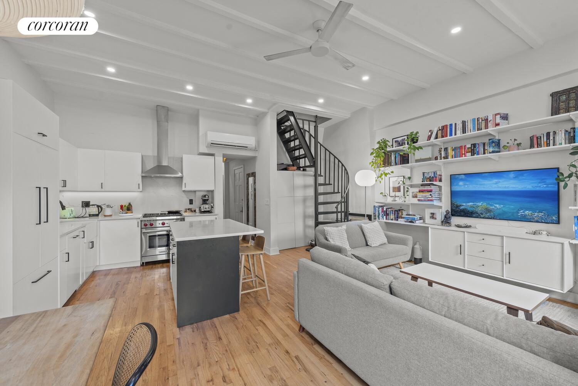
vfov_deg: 81.2
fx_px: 225
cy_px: 193
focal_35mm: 14
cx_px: 289
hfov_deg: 104.3
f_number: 8
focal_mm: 14
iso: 320
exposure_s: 1/3
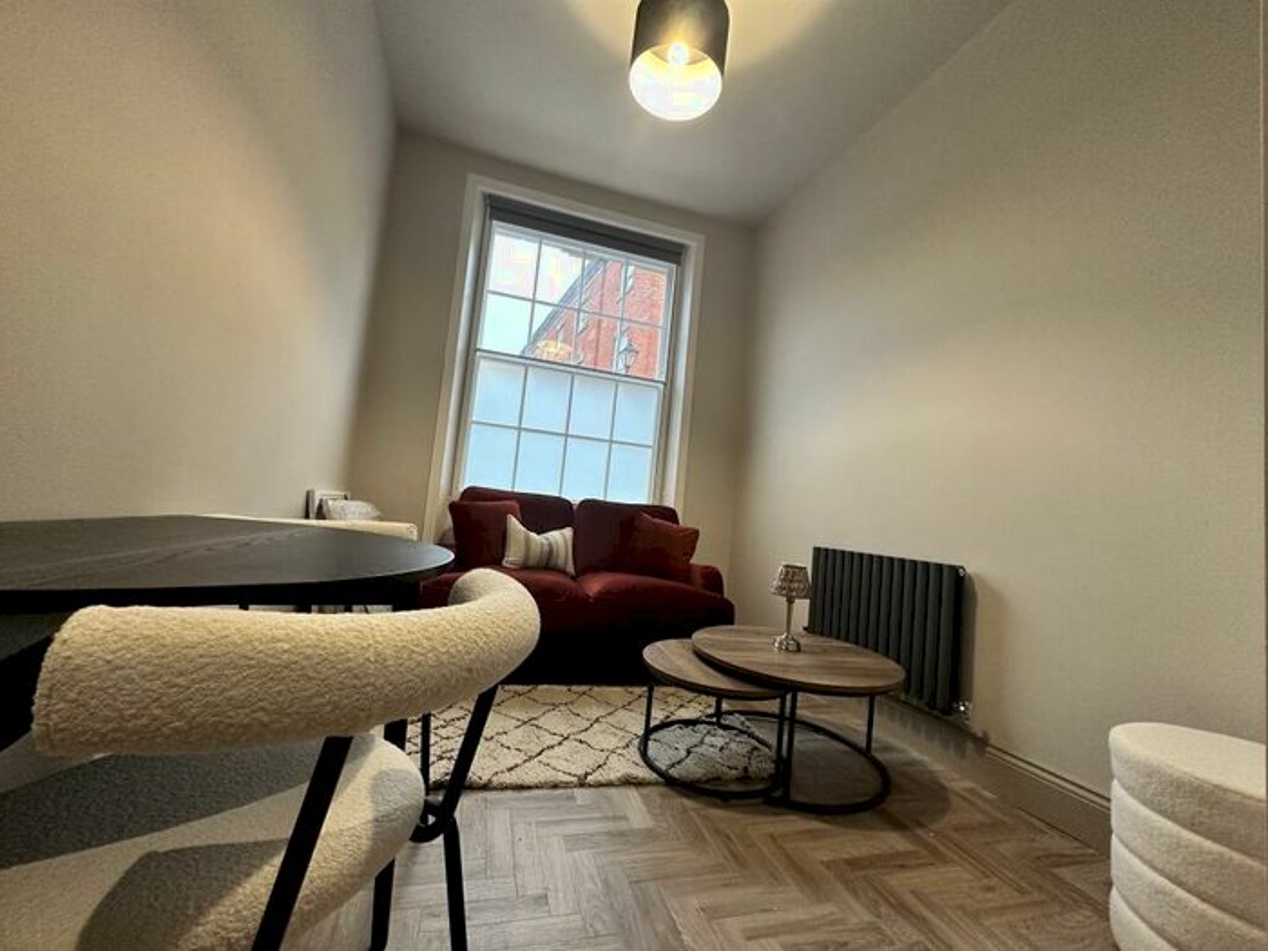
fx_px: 513
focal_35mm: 14
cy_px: 476
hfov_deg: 102.1
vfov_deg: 85.7
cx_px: 634
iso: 250
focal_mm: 2.22
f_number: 2.2
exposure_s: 1/99
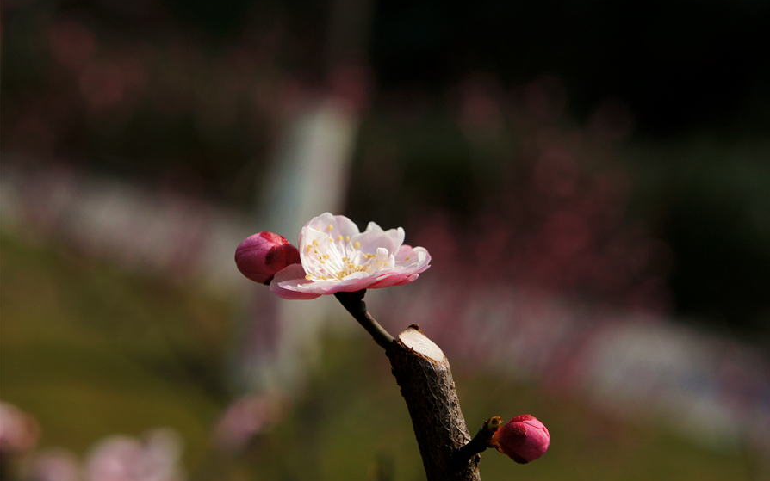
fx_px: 1774
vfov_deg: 15.5
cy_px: 248
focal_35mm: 85
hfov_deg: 24.5
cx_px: 387
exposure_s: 1/640
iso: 200
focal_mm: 55
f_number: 8
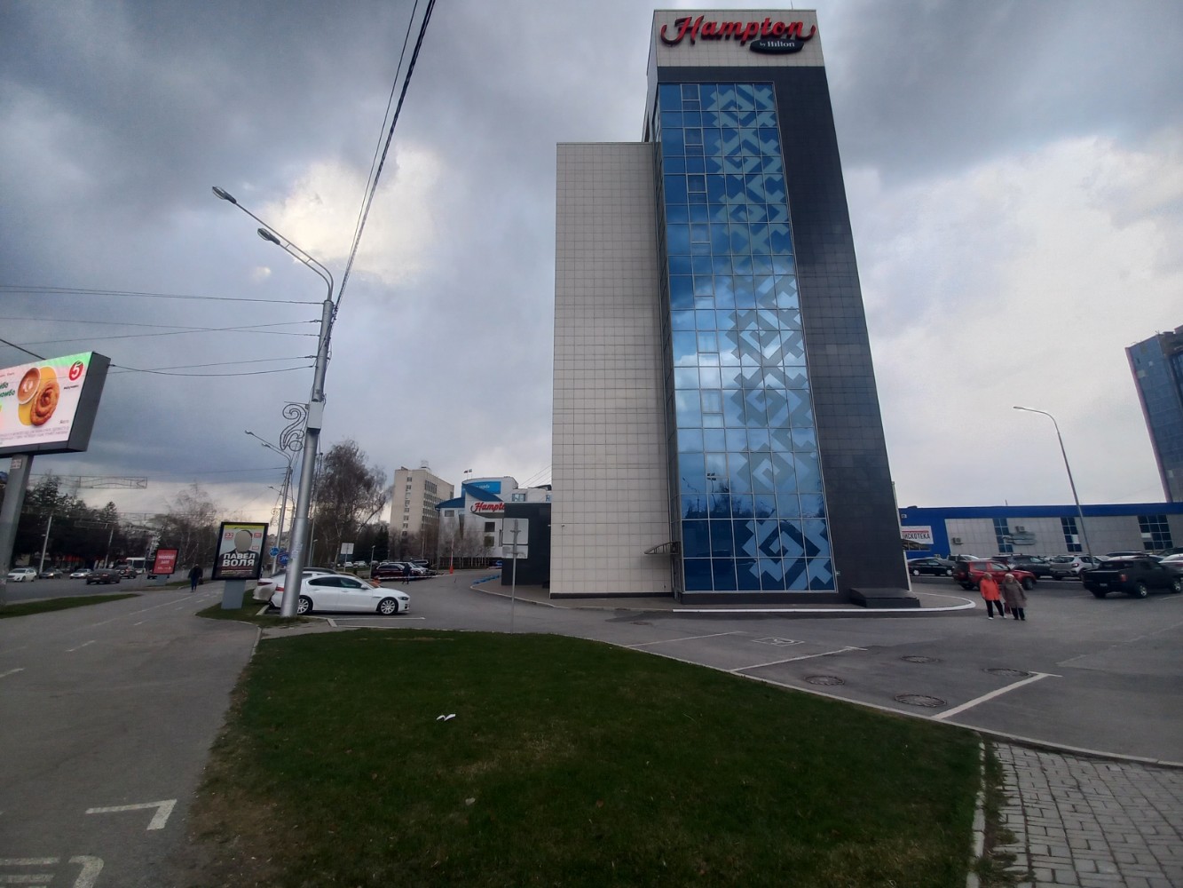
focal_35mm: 13
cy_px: 444
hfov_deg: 106.2
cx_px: 592
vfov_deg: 89.9
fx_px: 444
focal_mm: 1.42
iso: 40
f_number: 2.2
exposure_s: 1/625
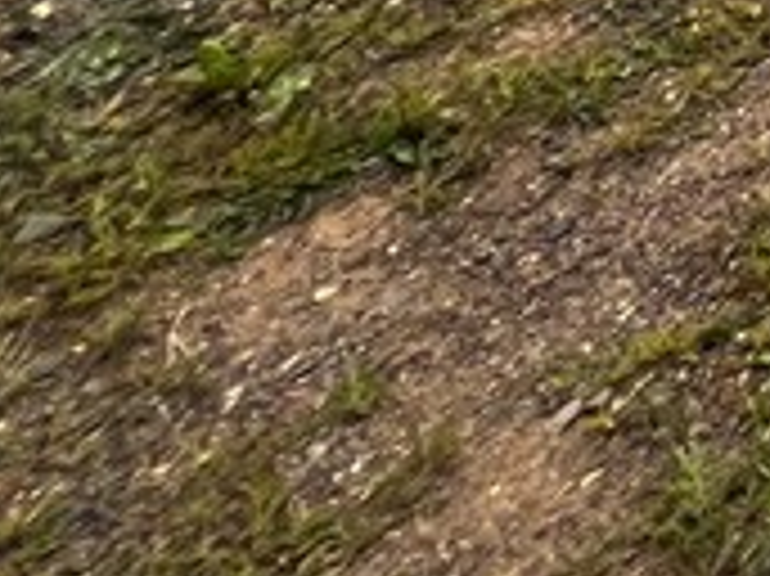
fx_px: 1734
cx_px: 2139
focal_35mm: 78
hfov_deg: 12.7
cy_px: -1148
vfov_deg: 11.3
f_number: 1.8
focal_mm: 1.57
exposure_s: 1/295
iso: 32
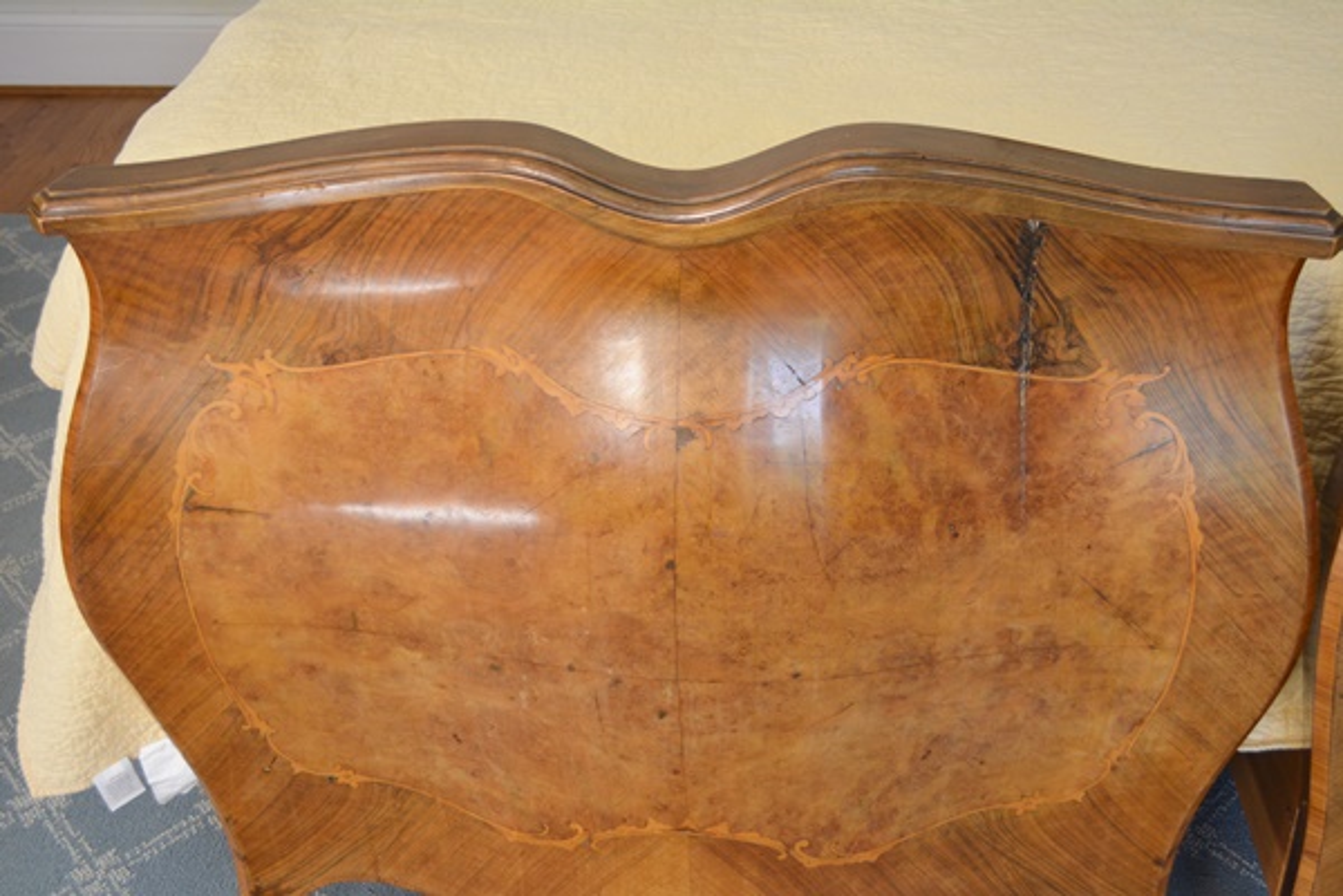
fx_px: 1623
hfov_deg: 45.0
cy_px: 448
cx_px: 672
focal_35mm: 44
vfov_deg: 30.8
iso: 640
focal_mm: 29
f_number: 4.5
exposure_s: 1/60
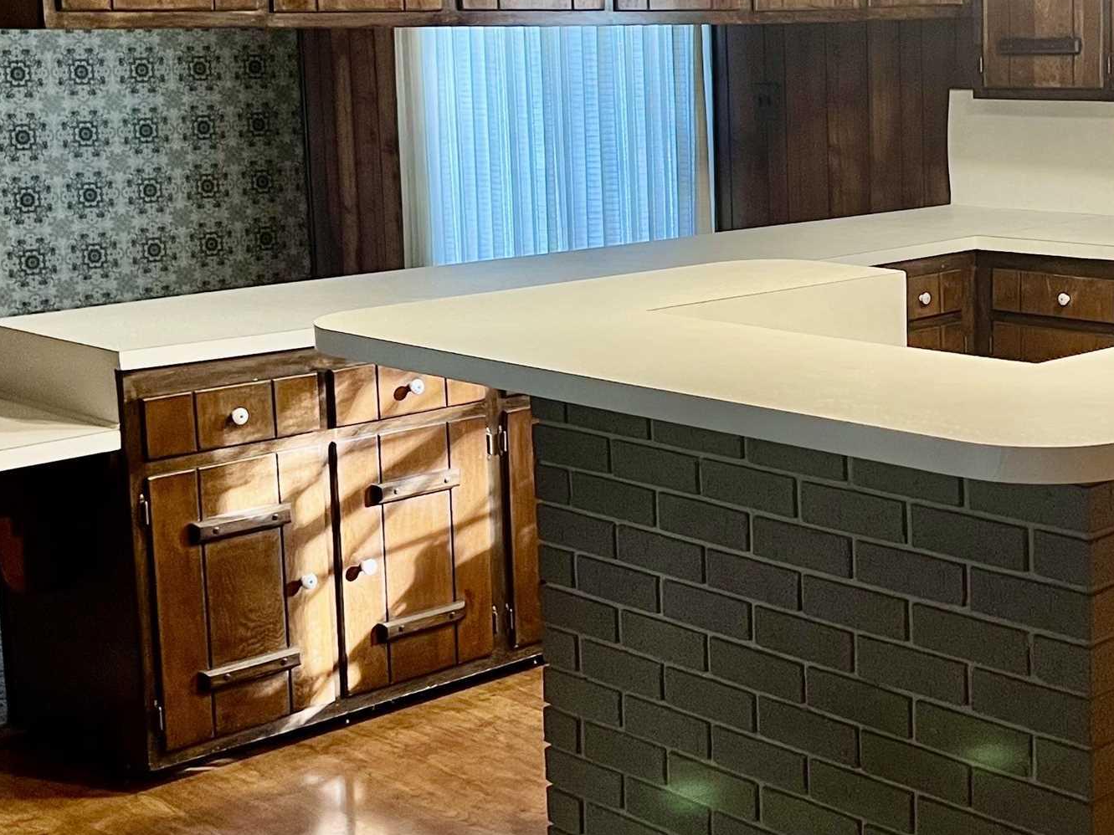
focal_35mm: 60
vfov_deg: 24.3
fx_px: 1931
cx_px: 894
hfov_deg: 31.3
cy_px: 281
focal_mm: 5.7
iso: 160
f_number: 1.5
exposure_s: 1/60
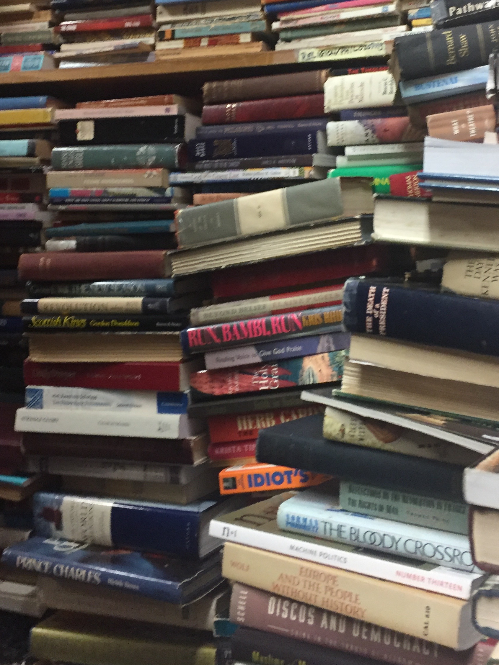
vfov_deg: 44.1
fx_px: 807
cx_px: 278
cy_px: 218
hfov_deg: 34.3
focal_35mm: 42
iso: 160
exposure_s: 1/30
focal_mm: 4.15
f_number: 2.2
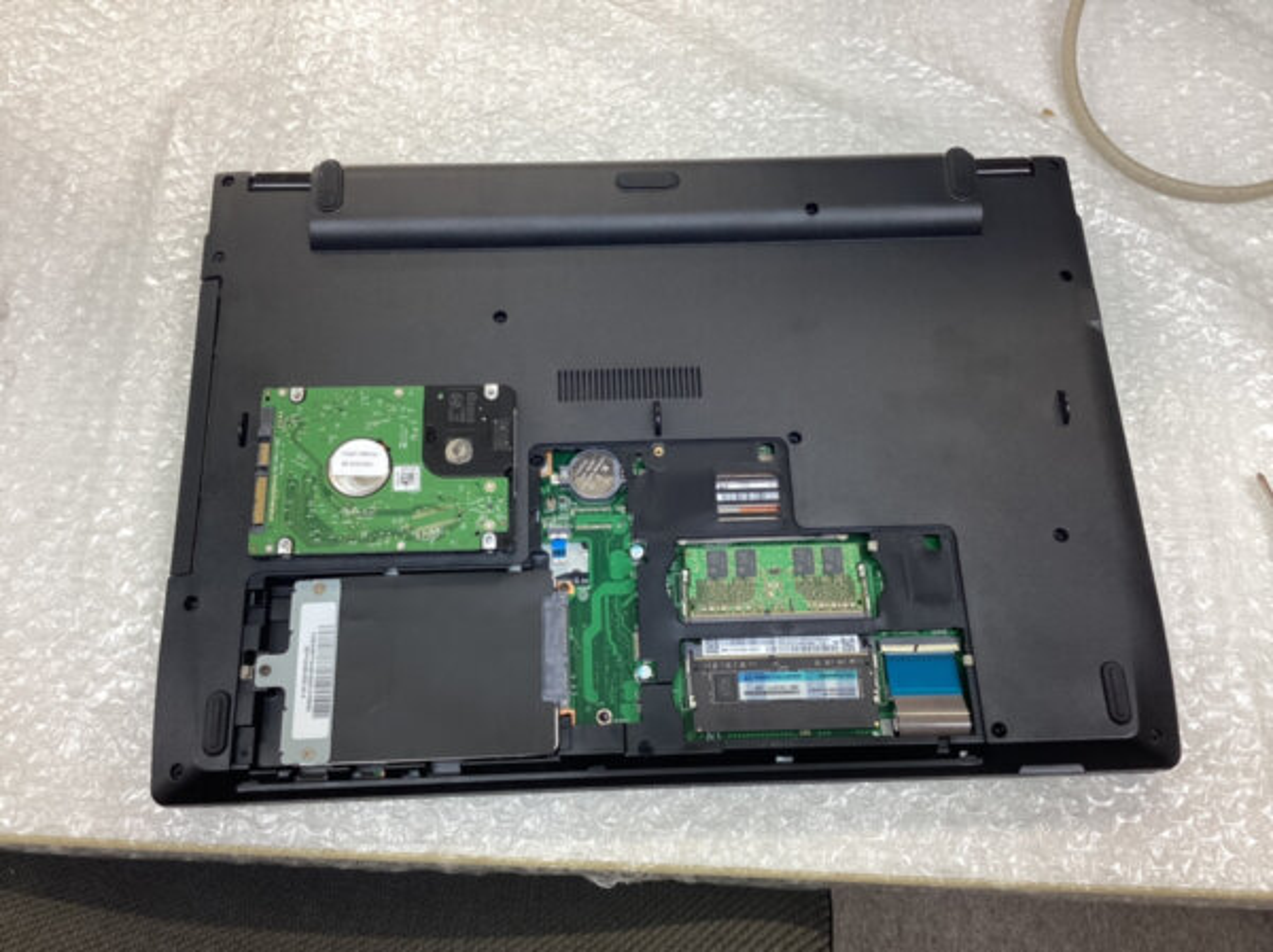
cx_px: 636
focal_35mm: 31
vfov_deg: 45.4
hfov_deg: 58.4
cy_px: 476
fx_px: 1139
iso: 64
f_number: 2.4
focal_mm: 3.3
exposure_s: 1/50
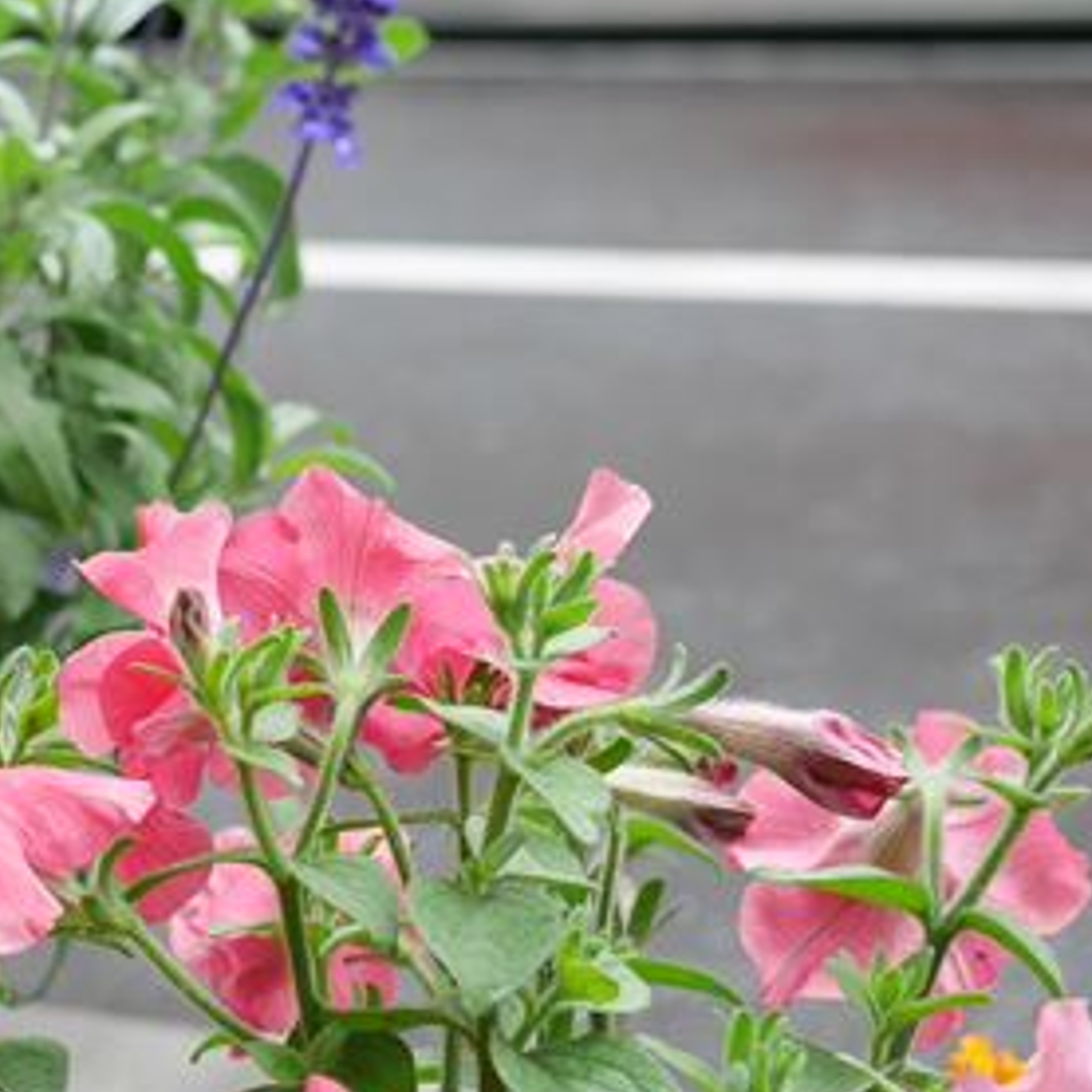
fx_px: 4104
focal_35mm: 115
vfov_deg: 15.1
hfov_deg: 14.5
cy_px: 806
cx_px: -351
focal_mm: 20
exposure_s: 1/250
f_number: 2.5
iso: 200
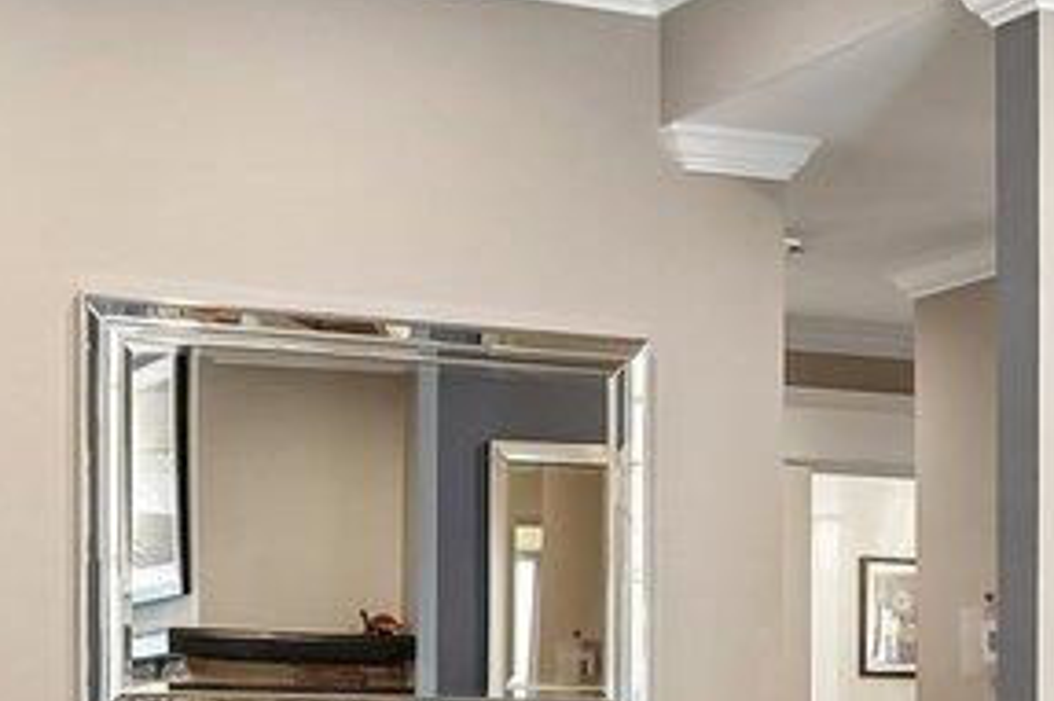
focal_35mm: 100
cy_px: 842
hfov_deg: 20.0
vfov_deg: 13.3
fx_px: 2926
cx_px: 951
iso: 640
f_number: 8
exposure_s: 1/30
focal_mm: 14
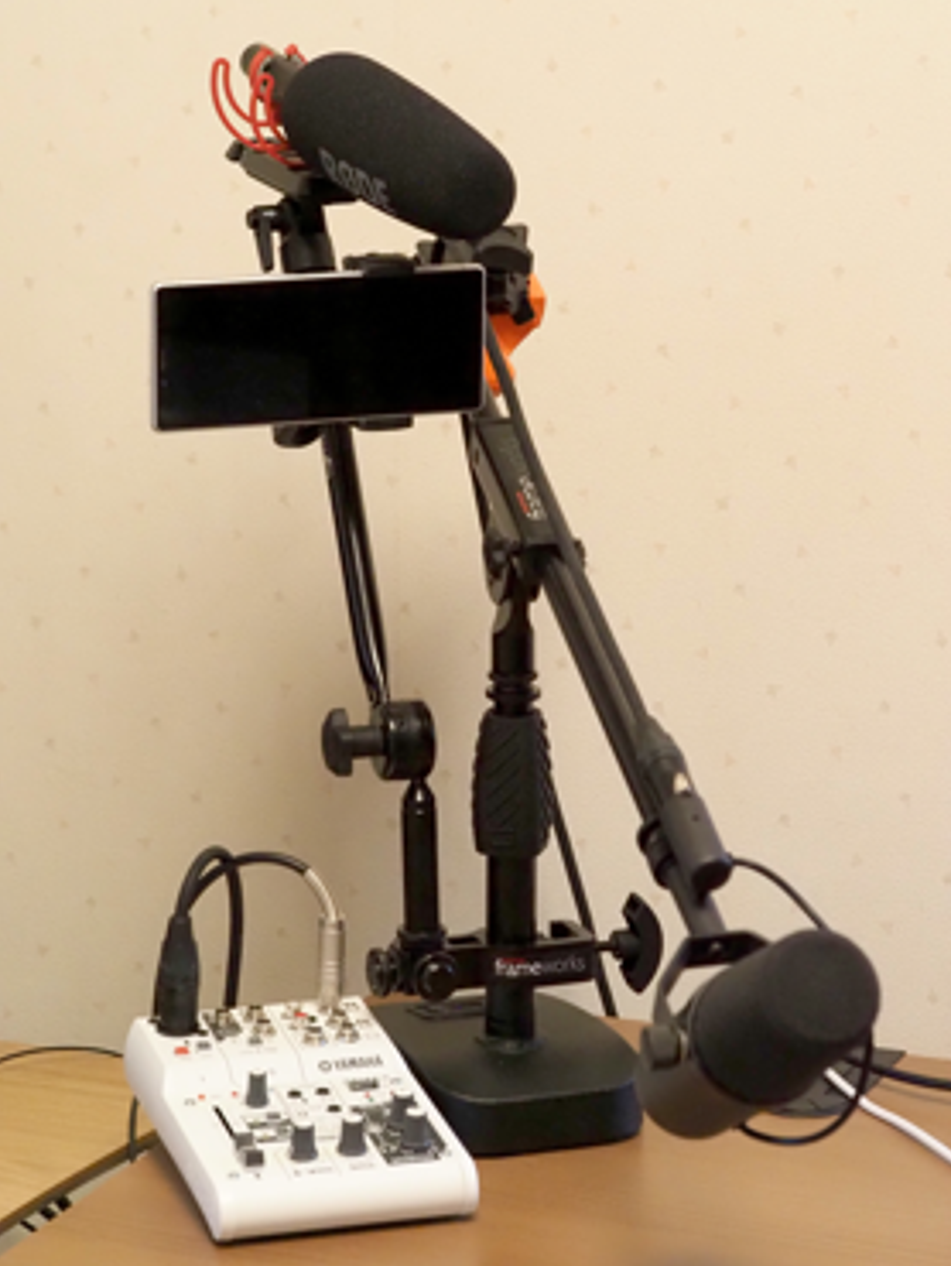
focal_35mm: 121
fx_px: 4427
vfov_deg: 16.3
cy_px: 635
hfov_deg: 12.3
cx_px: 476
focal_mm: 60
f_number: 5.6
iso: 6400
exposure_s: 1/160
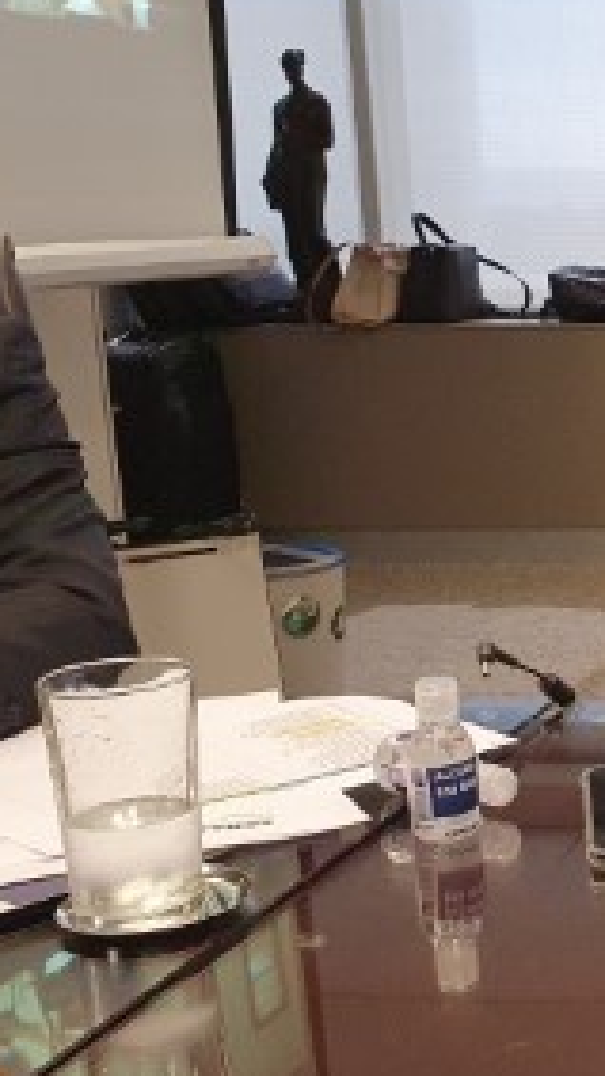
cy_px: 555
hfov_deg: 15.8
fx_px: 1827
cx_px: 1111
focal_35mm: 64
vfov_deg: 32.8
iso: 250
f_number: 2.4
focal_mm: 4.32
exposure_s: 1/120
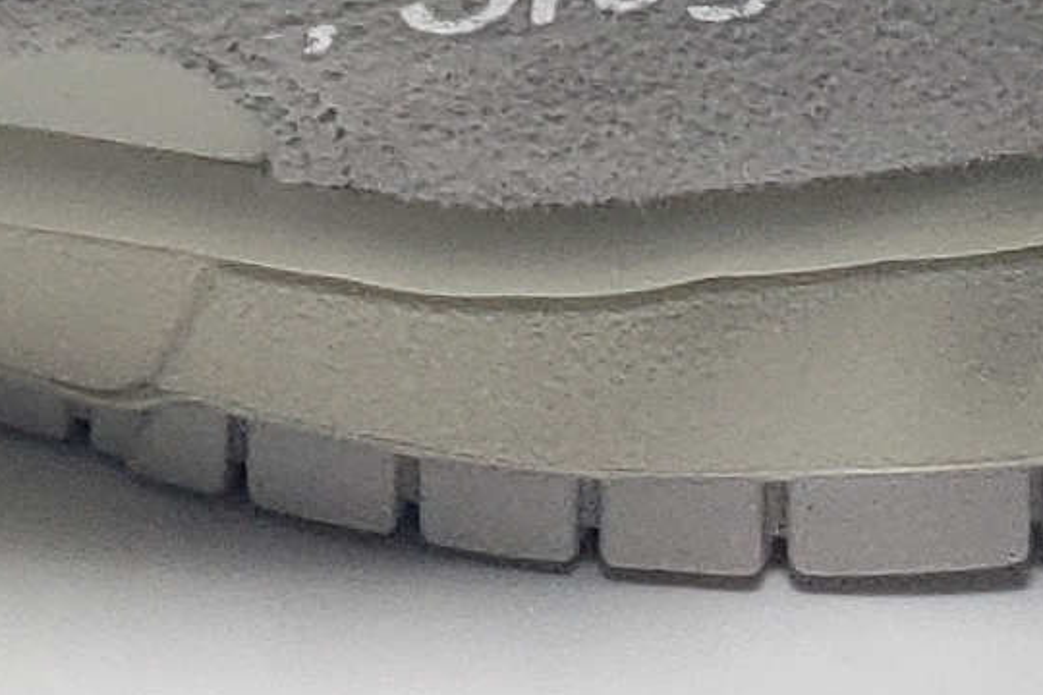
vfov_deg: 5.9
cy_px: -2000
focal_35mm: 202
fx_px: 5852
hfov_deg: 9.5
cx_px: -1058
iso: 50
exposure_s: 1/406
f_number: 1.5
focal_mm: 4.3
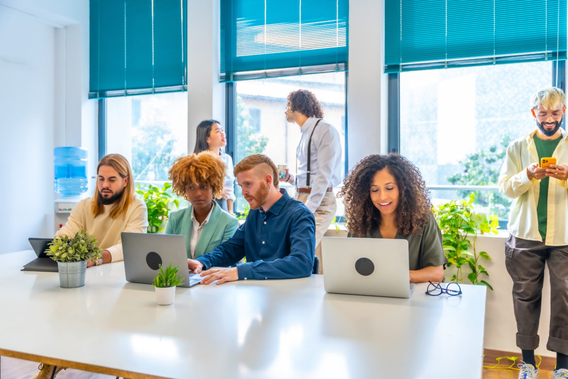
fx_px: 513
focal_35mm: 32
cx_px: 284
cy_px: 190
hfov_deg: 58.0
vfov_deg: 40.5
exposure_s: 1/250
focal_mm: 32.5
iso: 640
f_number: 2.8
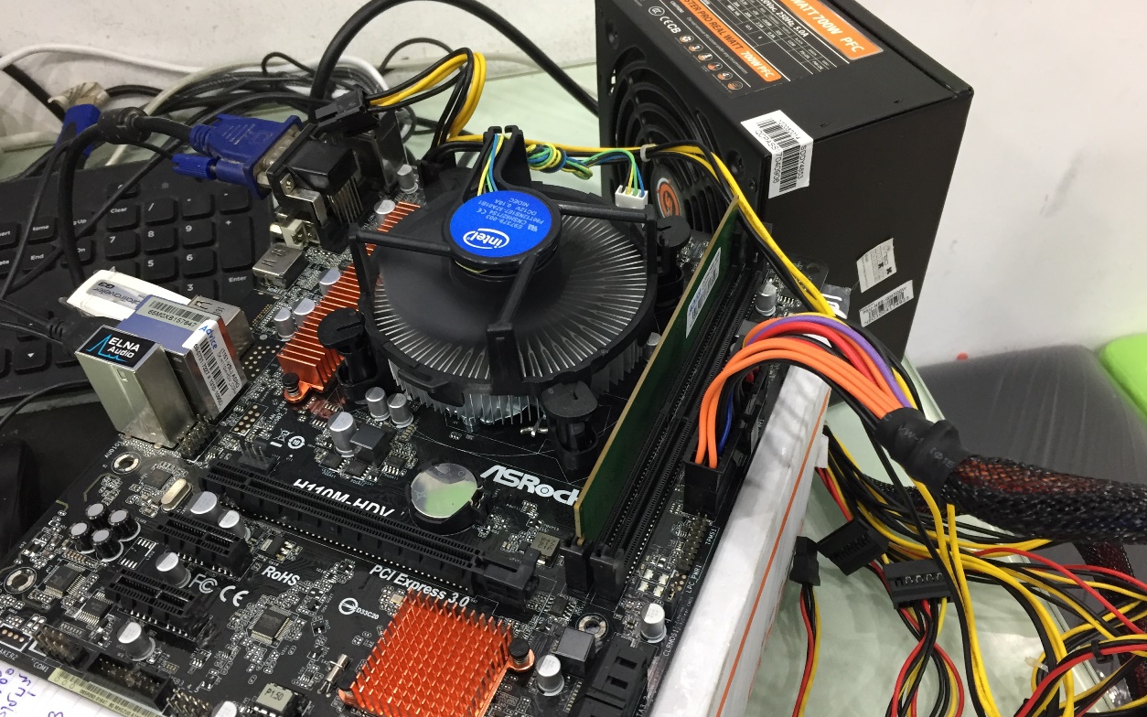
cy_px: 431
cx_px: 570
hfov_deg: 59.6
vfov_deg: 39.3
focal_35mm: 32
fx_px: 1000
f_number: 2.2
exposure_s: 1/33
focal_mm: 4.15
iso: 125
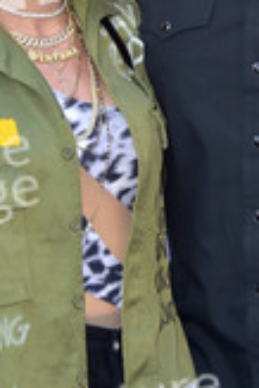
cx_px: 177
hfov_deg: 5.7
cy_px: 74
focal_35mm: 241
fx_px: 2595
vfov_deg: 8.5
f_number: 7.1
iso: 250
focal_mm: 98
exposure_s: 1/250
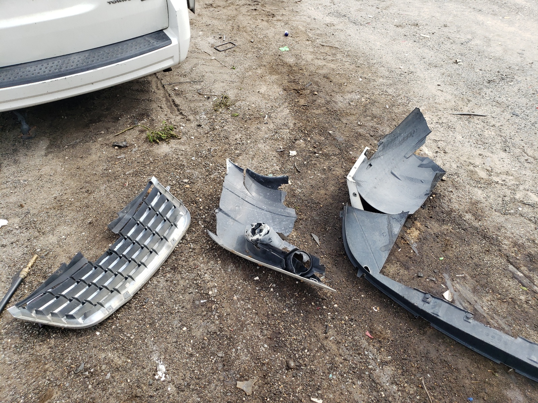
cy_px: 202
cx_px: 269
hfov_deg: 67.3
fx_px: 404
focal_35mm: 26
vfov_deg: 53.1
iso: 50
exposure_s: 1/1111
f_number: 1.5
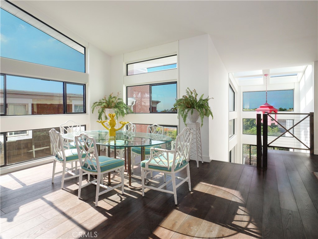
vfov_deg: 71.6
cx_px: 159
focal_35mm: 18
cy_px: 120
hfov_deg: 87.7
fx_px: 165
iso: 640
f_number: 8
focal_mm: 9
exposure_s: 1/250
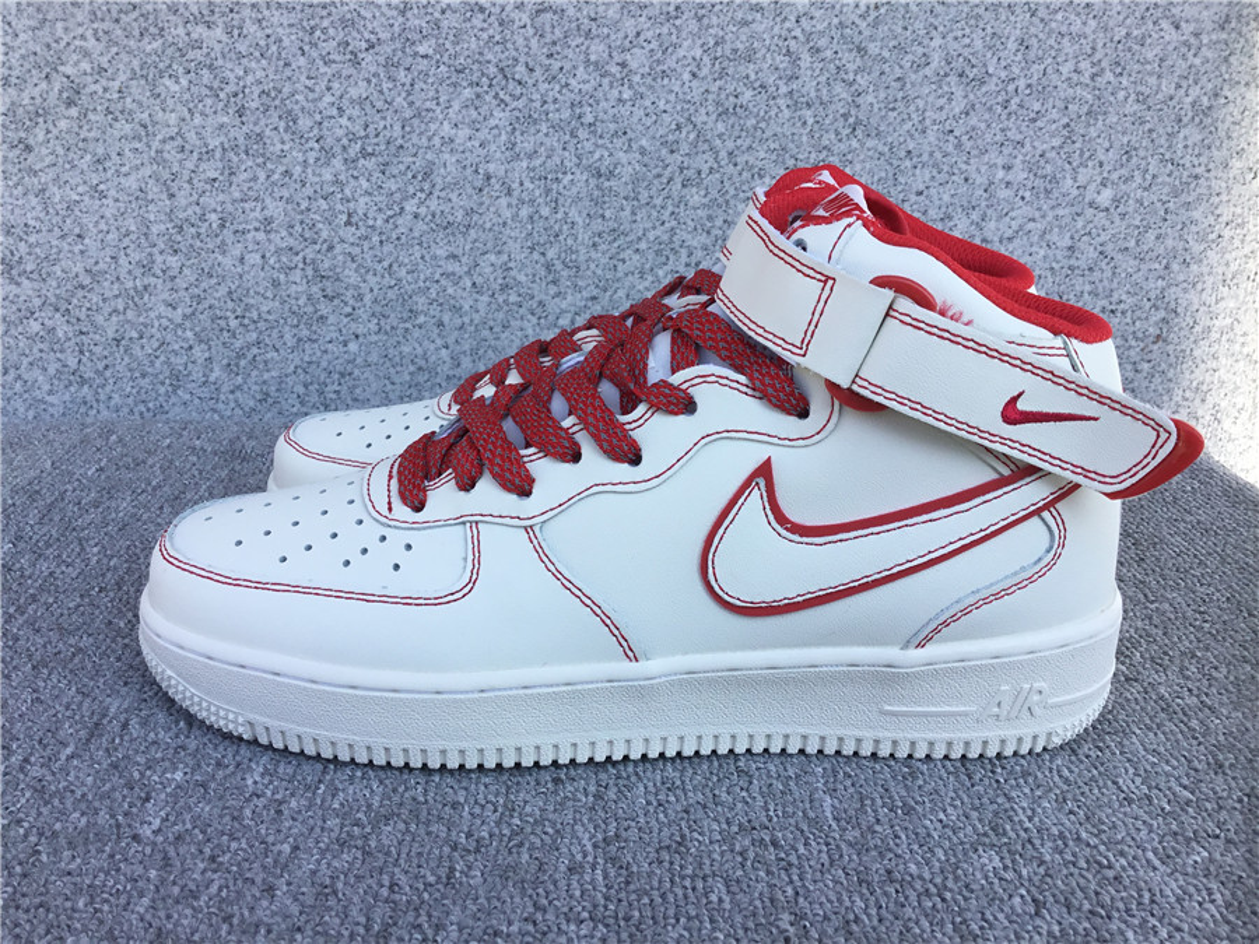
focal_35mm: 31
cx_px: 630
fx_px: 1127
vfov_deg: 45.4
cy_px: 472
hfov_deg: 58.4
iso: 25
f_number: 2.4
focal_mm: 3.3
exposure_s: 1/617
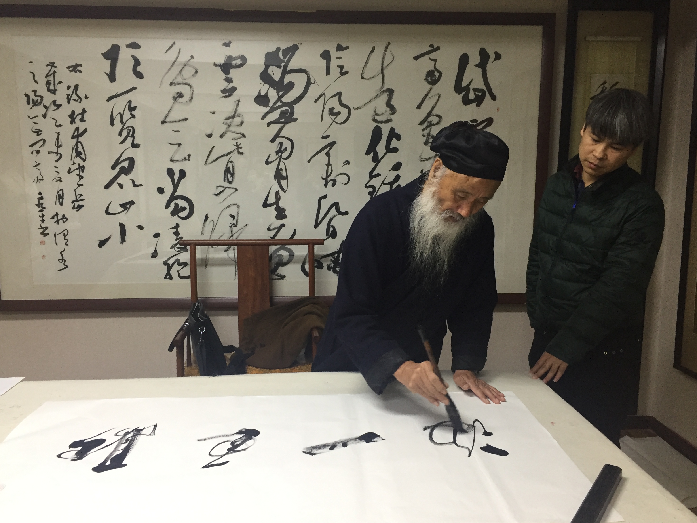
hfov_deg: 60.0
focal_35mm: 30
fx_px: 604
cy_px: 267
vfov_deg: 46.8
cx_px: 353
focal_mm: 4.15
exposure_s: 1/33
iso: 160
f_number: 2.2
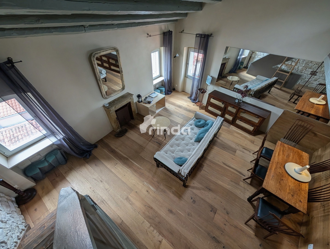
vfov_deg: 94.6
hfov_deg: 110.5
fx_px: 115
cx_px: 165
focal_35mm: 12
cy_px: 124
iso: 65
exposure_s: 1/126
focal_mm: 2.02
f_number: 1.7
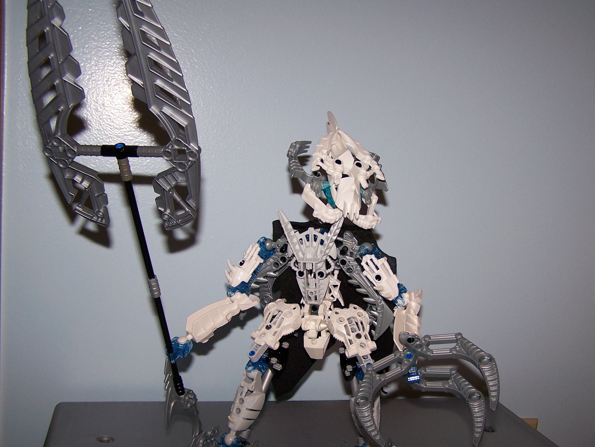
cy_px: 241
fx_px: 757
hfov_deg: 42.8
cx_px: 342
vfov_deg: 32.9
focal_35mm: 44
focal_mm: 6.3
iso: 80
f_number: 2.8
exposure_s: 1/60
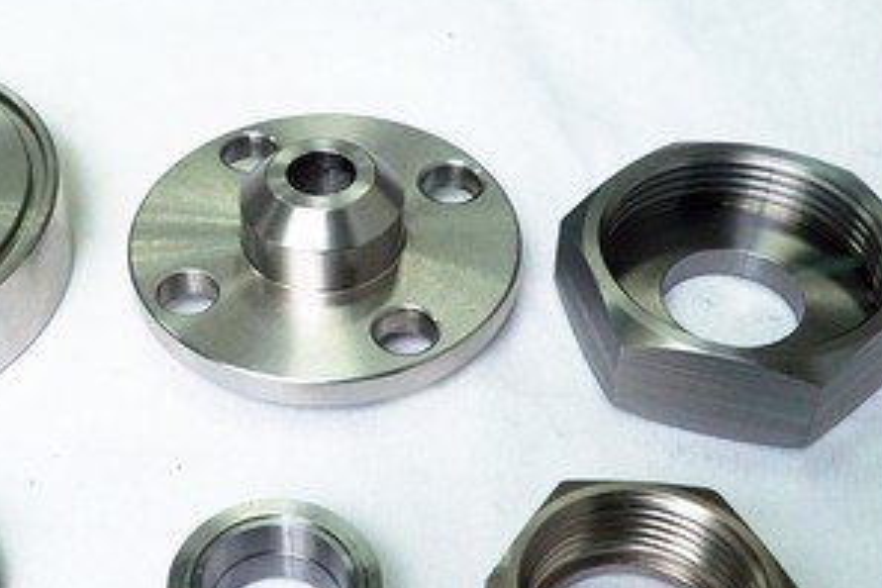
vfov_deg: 30.2
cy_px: 404
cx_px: 264
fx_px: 1078
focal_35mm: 44
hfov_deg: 43.6
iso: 1000
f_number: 10
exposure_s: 1/80
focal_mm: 29
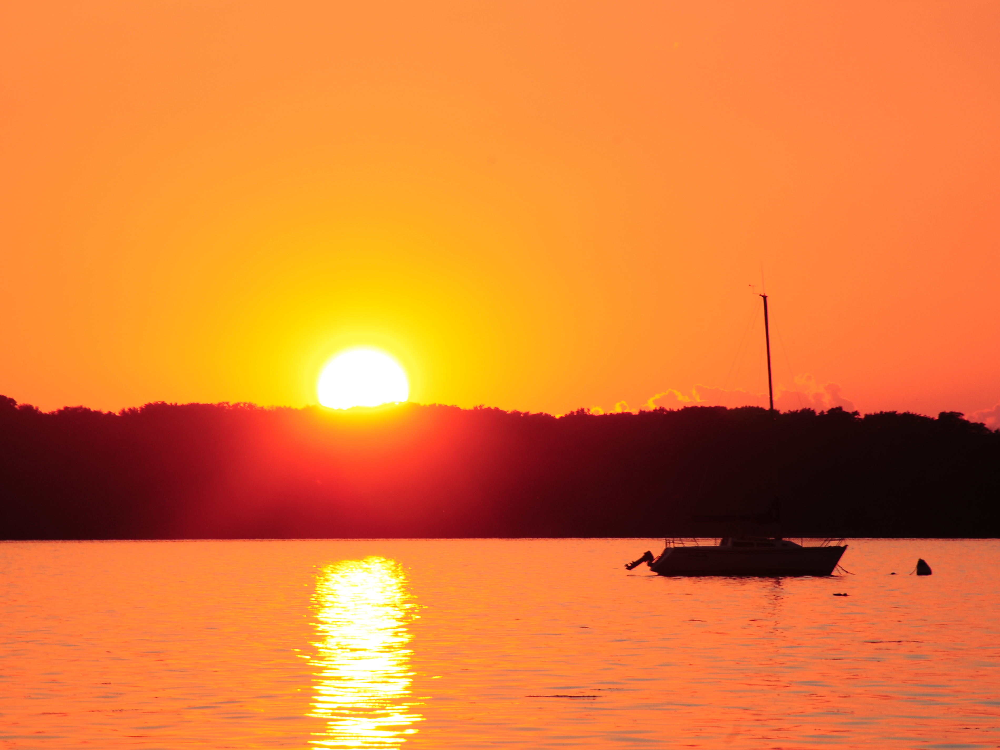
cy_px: 375
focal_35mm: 326
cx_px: 553
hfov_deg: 6.1
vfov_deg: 4.6
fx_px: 9417
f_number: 13
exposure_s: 1/50
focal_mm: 200
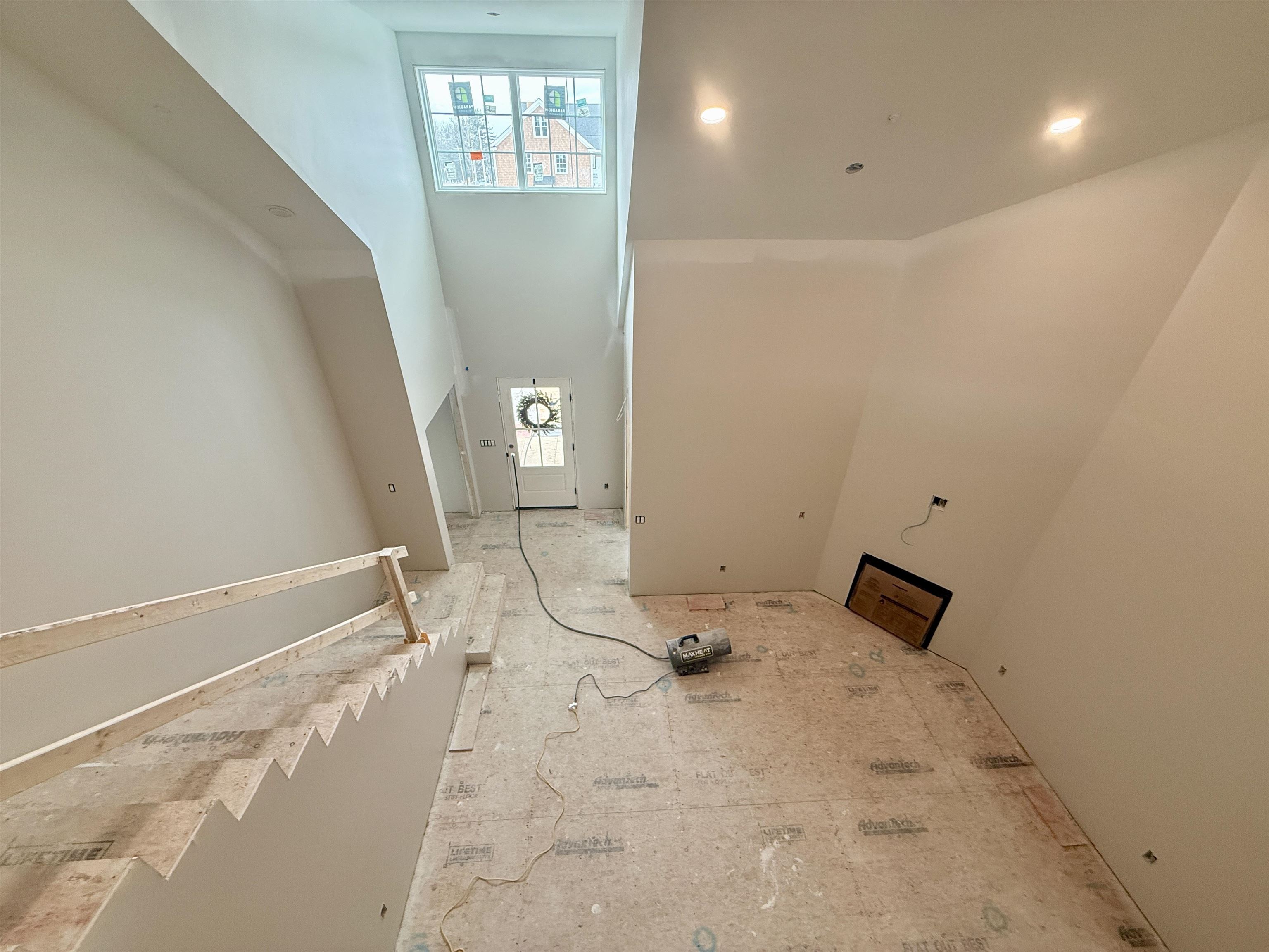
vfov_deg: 85.7
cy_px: 476
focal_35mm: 14
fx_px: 513
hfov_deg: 102.1
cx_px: 634
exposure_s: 1/120
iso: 200
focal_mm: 2.22
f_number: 2.2
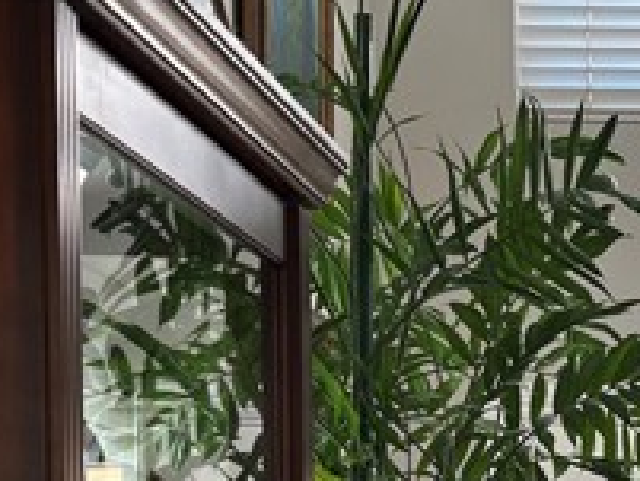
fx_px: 2830
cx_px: 895
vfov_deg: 9.5
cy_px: 694
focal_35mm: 153
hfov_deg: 12.4
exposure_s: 1/60
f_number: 1.78
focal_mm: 6.86
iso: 64
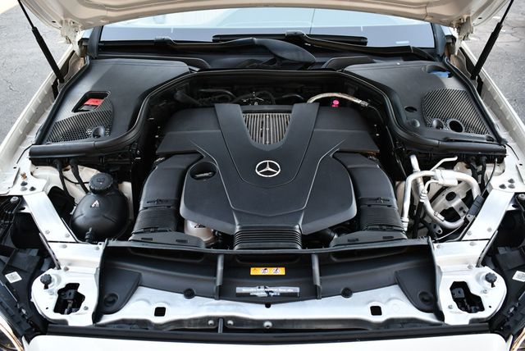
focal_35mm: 36
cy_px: 176
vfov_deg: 36.9
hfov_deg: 53.1
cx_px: 262
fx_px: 525
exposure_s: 1/250
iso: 500
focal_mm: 18
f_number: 3.5
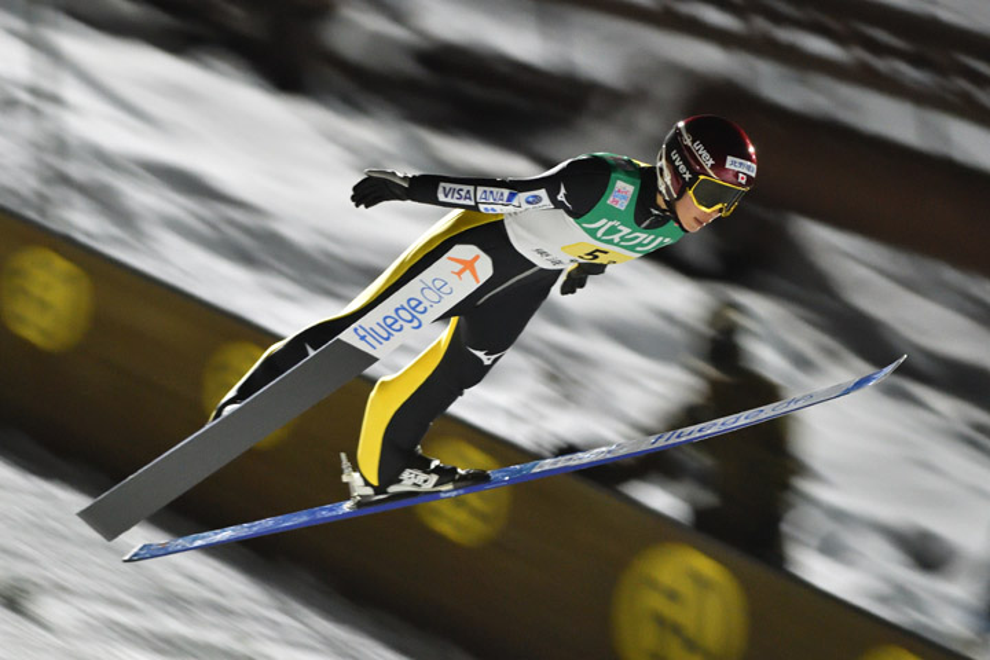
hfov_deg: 4.6
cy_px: 330
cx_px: 495
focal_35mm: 450
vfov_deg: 3.1
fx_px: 12374
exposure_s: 1/200
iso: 2500
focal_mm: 300
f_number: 4
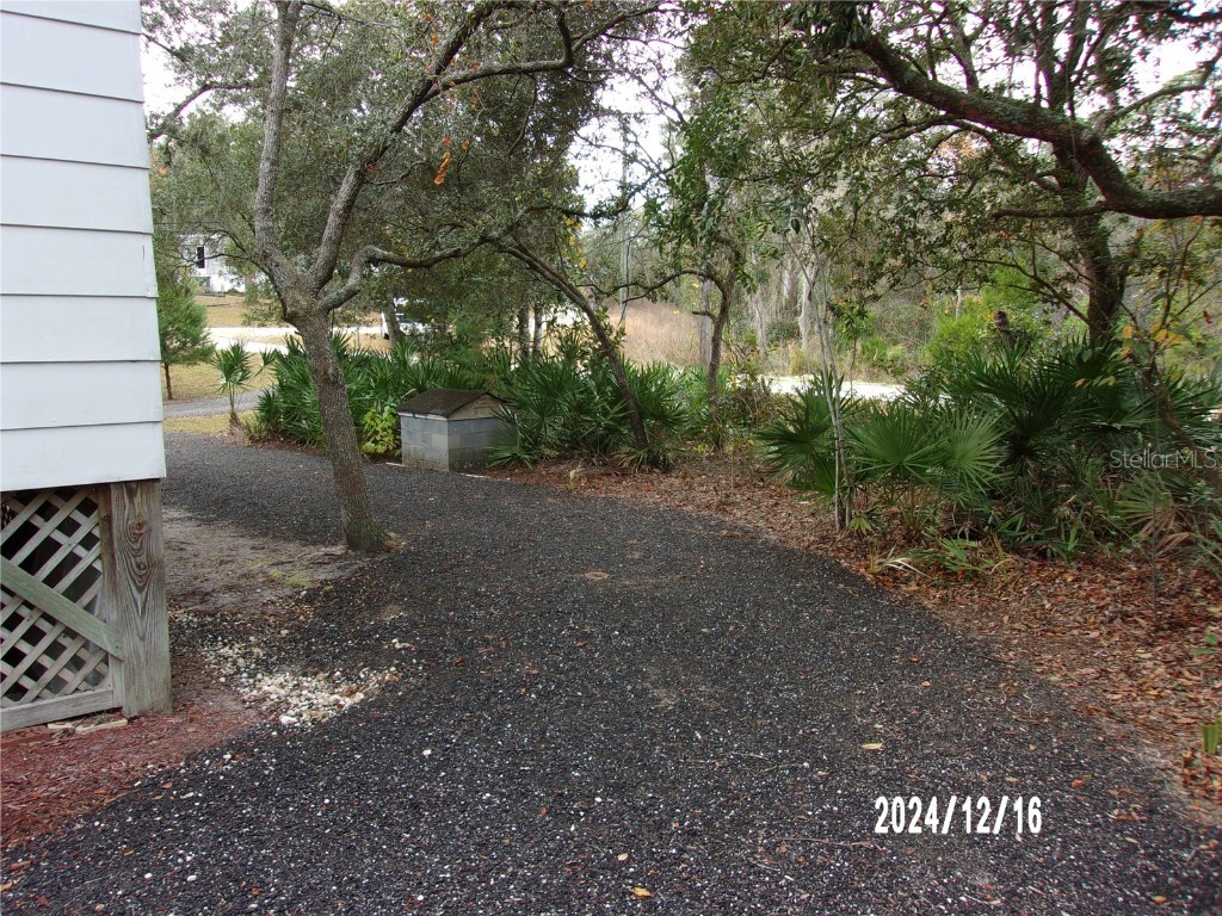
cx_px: 611
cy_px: 458
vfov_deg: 51.4
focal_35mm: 27
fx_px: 953
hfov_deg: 65.3
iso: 80
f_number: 3
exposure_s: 1/70
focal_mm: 4.9
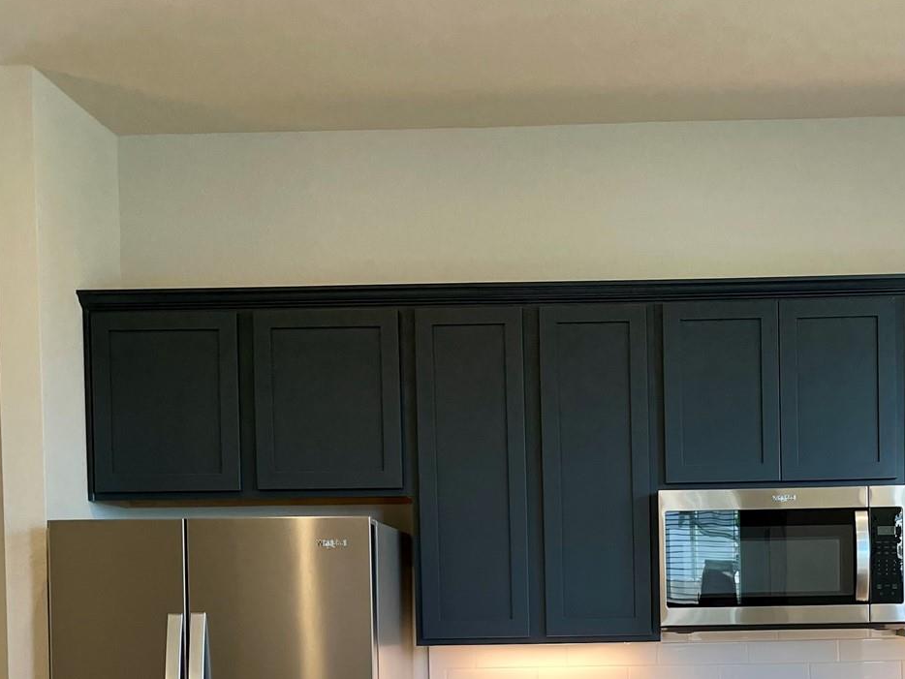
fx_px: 1491
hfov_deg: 33.0
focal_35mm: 57
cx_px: 694
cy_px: 629
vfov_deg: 24.8
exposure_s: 1/120
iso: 80
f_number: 1.6
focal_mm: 5.1
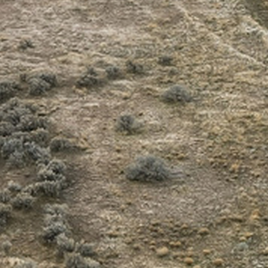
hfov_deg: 14.1
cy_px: 196
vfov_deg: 14.2
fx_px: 1069
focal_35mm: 122
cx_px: 24
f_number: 2.8
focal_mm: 4.5
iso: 110
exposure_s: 1/20
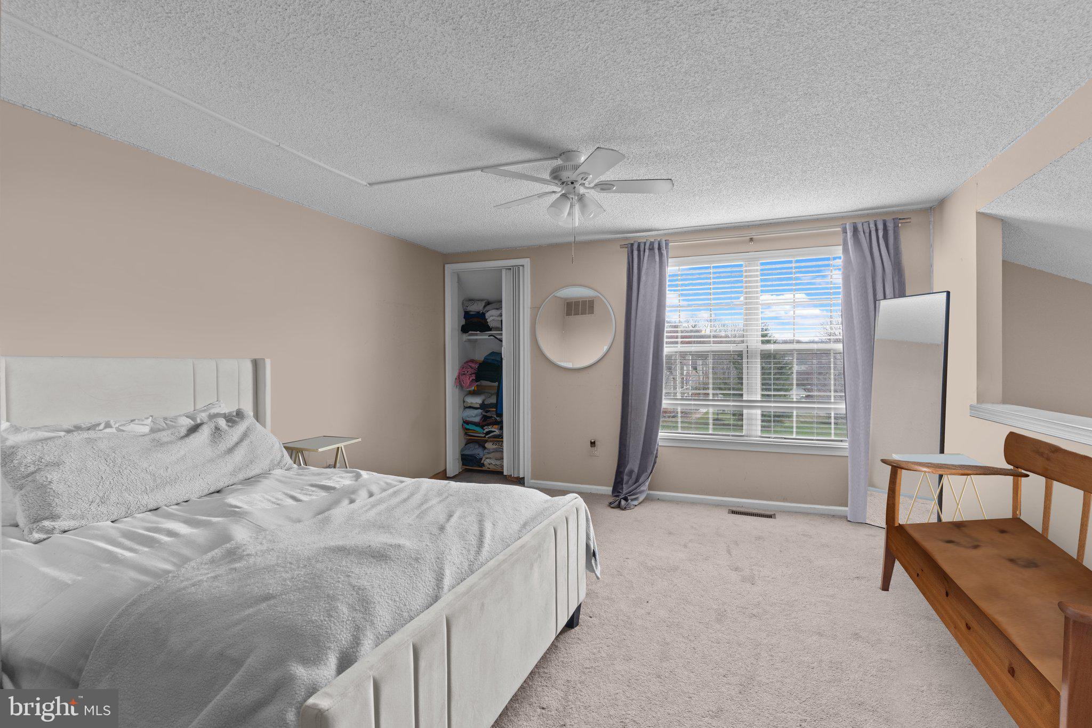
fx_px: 516
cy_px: 364
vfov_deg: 70.4
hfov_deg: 93.3
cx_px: 546
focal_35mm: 17
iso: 500
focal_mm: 17
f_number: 8
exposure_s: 1/5
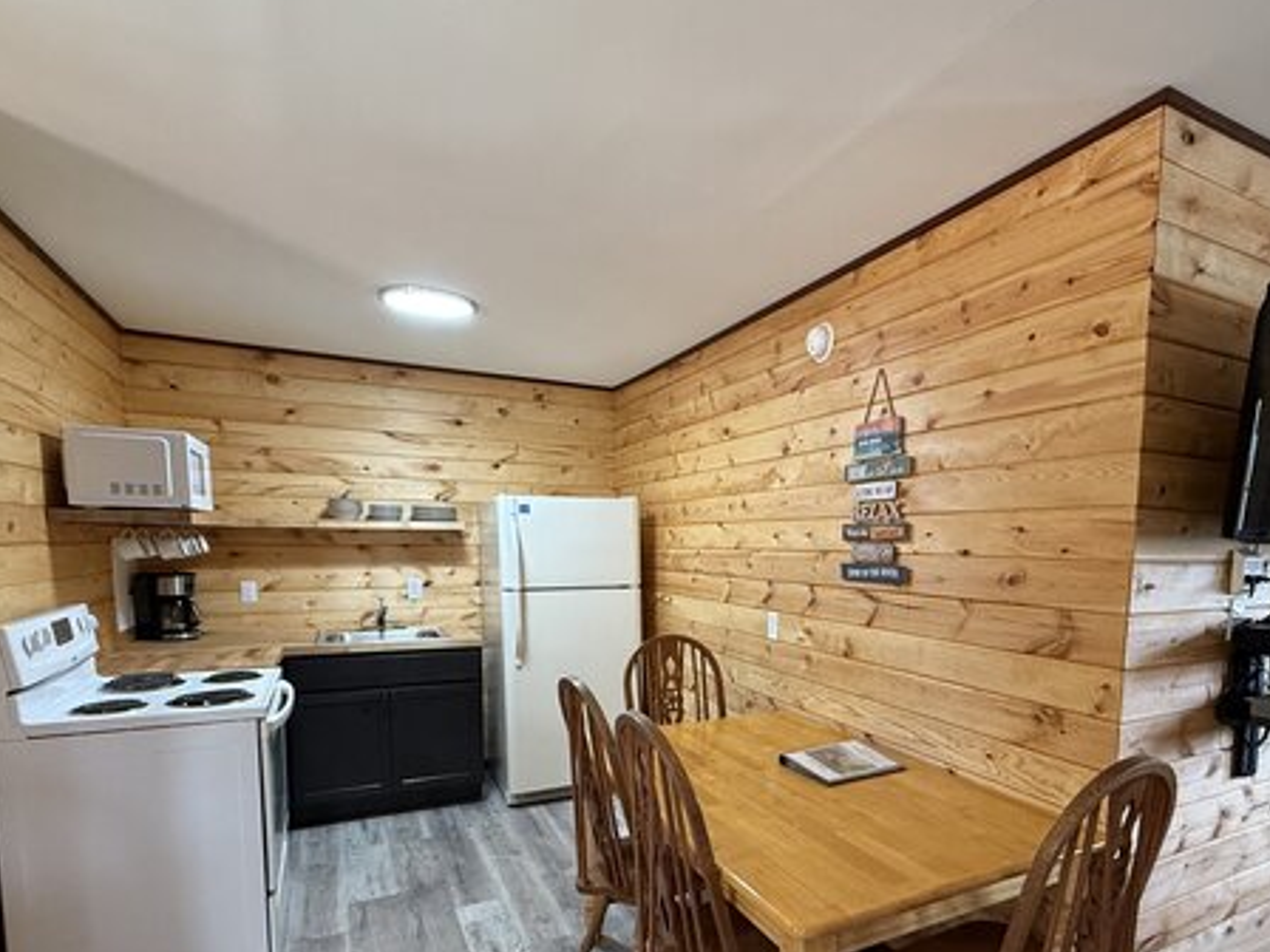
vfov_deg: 64.6
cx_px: 760
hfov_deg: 80.8
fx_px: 734
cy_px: 618
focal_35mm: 20
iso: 250
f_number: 2.2
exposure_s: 1/60
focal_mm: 2.22
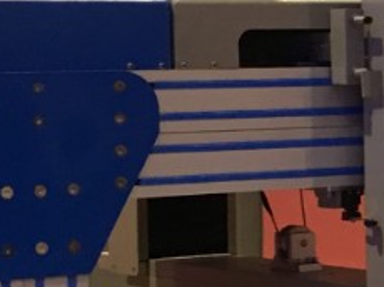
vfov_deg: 7.3
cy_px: 85
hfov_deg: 8.9
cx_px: 888
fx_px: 2238
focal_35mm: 202
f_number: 2.2
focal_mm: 4.15
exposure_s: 1/33
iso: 100
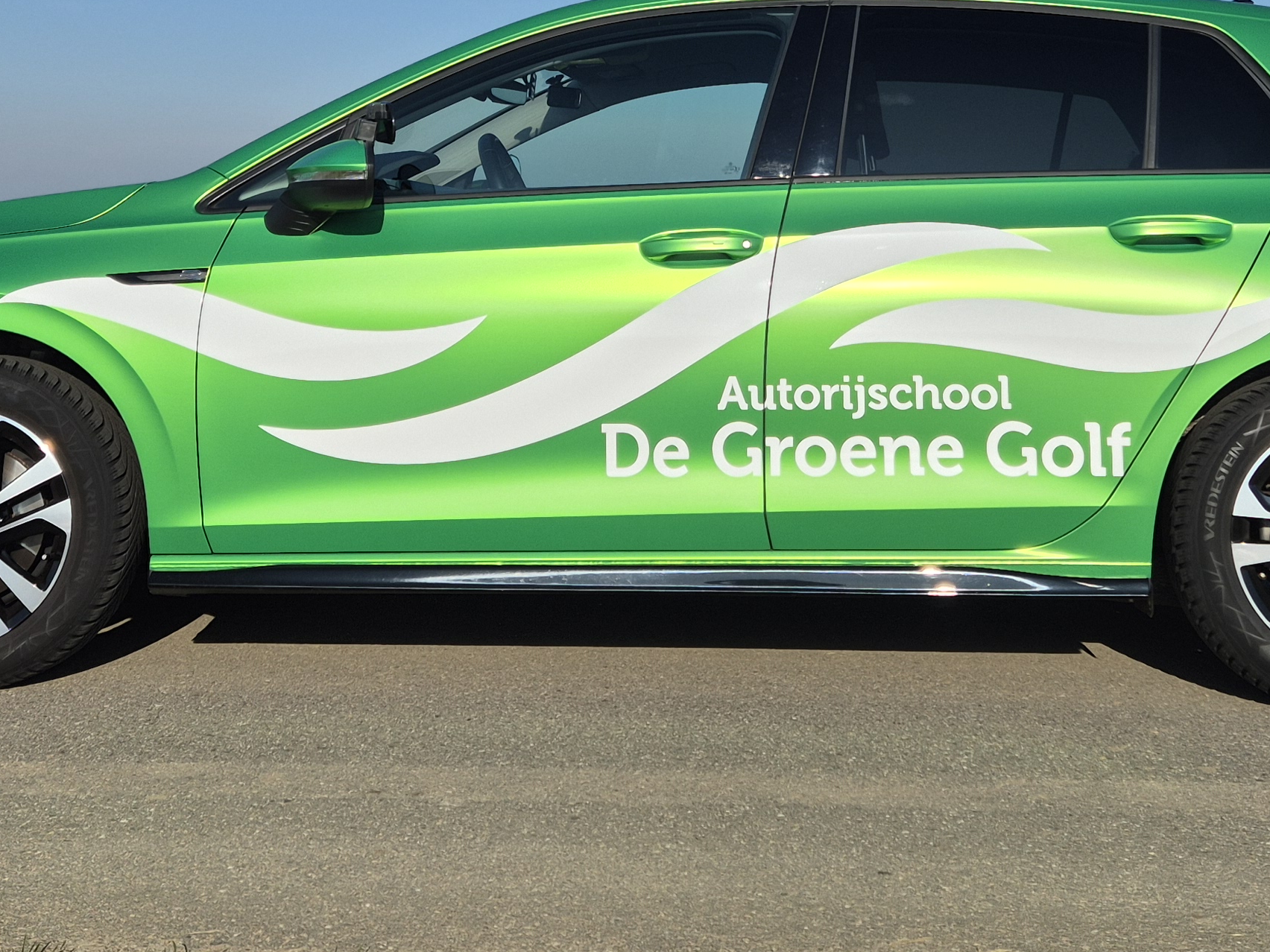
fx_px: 1981
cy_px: -34
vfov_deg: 25.5
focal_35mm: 54
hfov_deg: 35.5
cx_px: 721
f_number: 1.8
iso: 25
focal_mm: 5.4
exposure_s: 1/2736
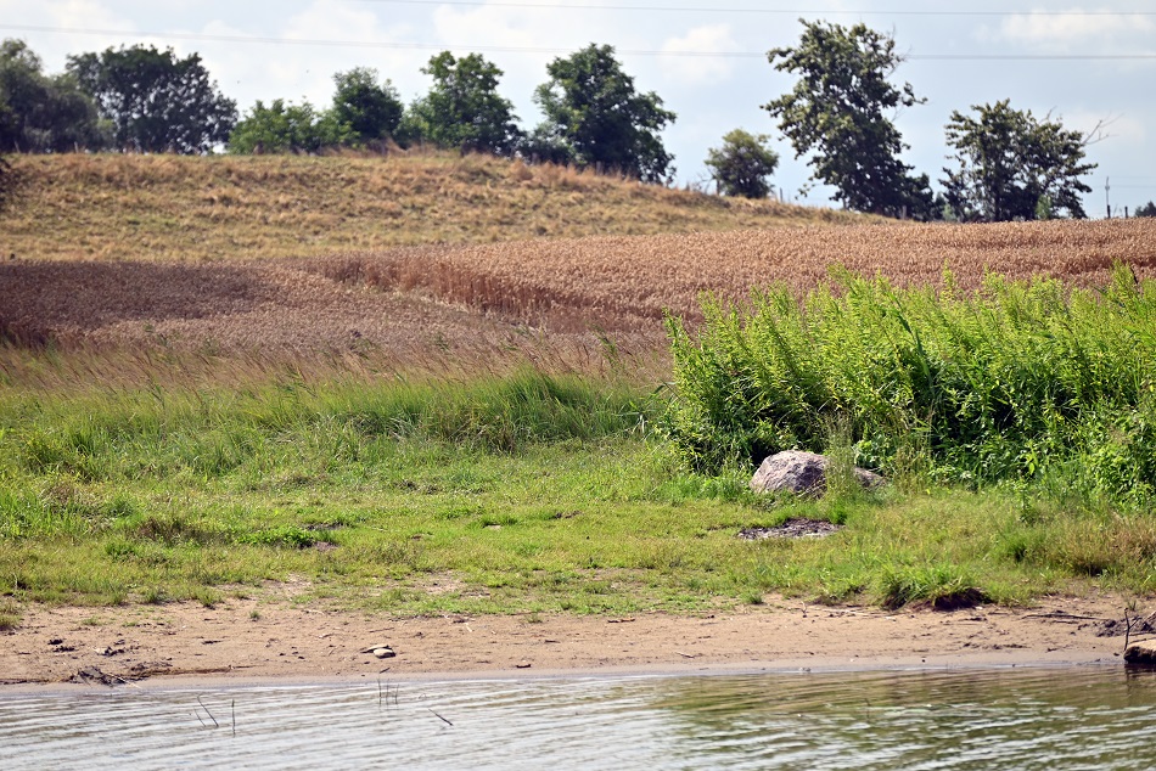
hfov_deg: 12.1
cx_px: 578
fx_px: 5460
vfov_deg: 8.1
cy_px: 386
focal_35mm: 170
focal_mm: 170
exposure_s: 1/1250
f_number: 5.6
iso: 200
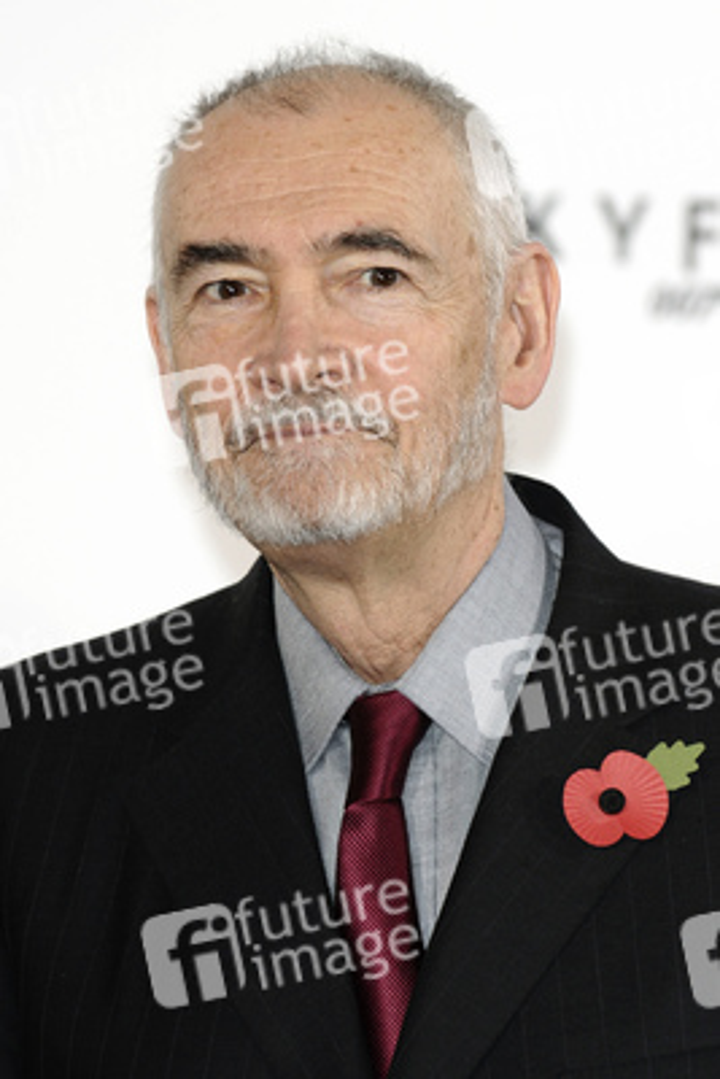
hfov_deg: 4.6
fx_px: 8992
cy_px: 540
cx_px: 360
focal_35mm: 300
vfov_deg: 6.9
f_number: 4.5
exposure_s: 1/250
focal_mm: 200
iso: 320
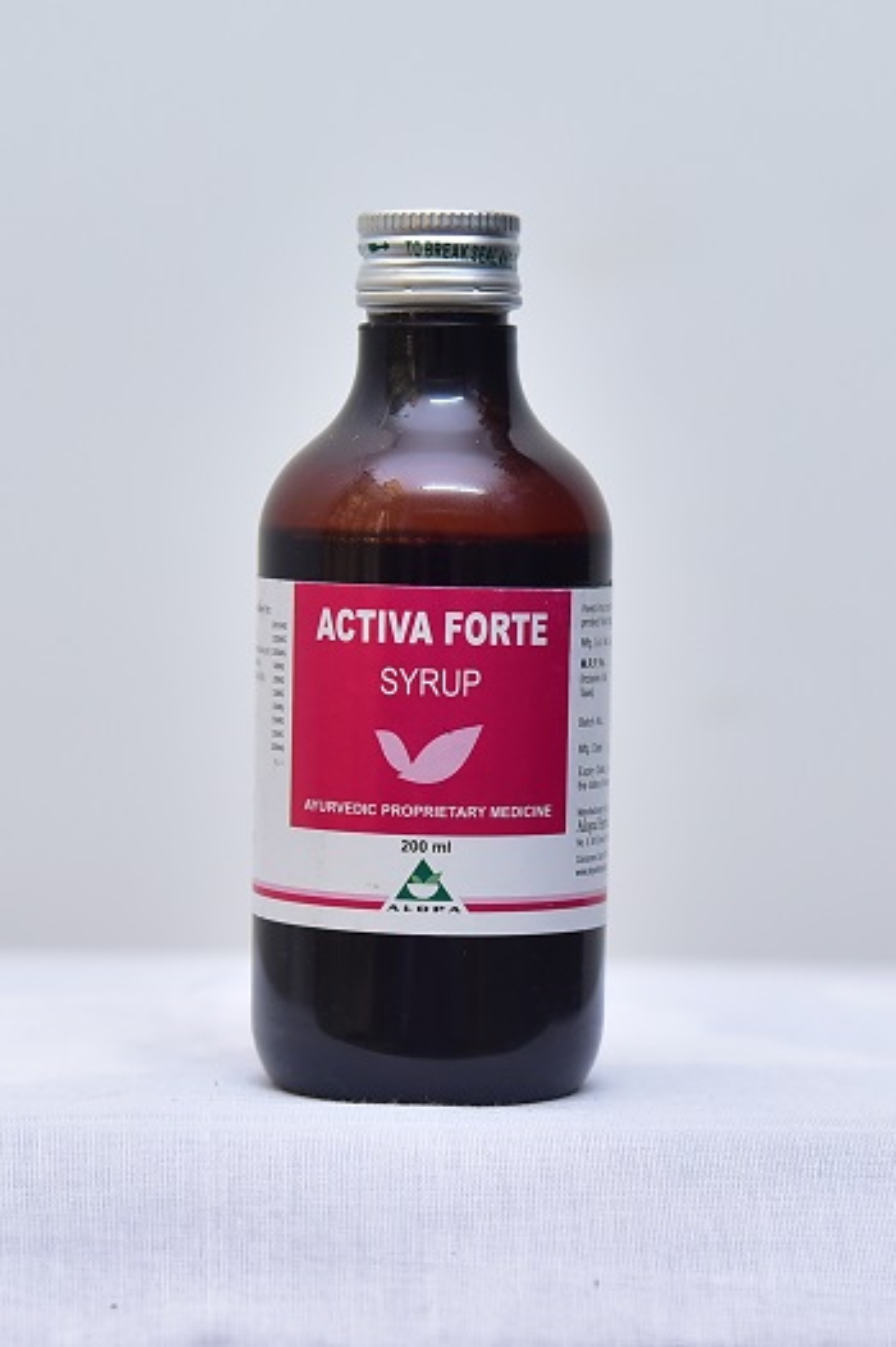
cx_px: 448
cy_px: 674
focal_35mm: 58
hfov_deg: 23.4
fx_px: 2168
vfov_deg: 34.5
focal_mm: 58
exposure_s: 1/125
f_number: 4
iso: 1250
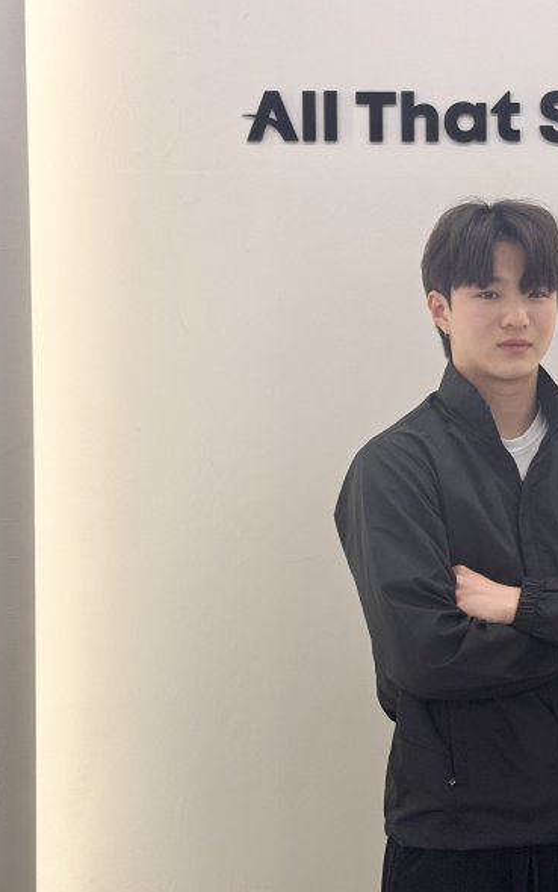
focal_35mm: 69
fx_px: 1678
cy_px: 440
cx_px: 491
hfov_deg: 18.6
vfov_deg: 29.8
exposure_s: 1/225
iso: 64
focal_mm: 6.86
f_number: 1.78
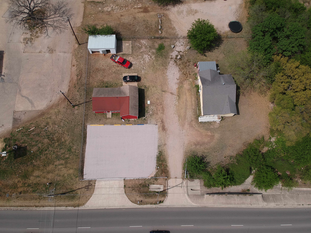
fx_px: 225
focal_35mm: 25
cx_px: 156
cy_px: 116
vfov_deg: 54.9
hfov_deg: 69.4
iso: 100
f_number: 2.6
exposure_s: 1/2000
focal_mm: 4.49
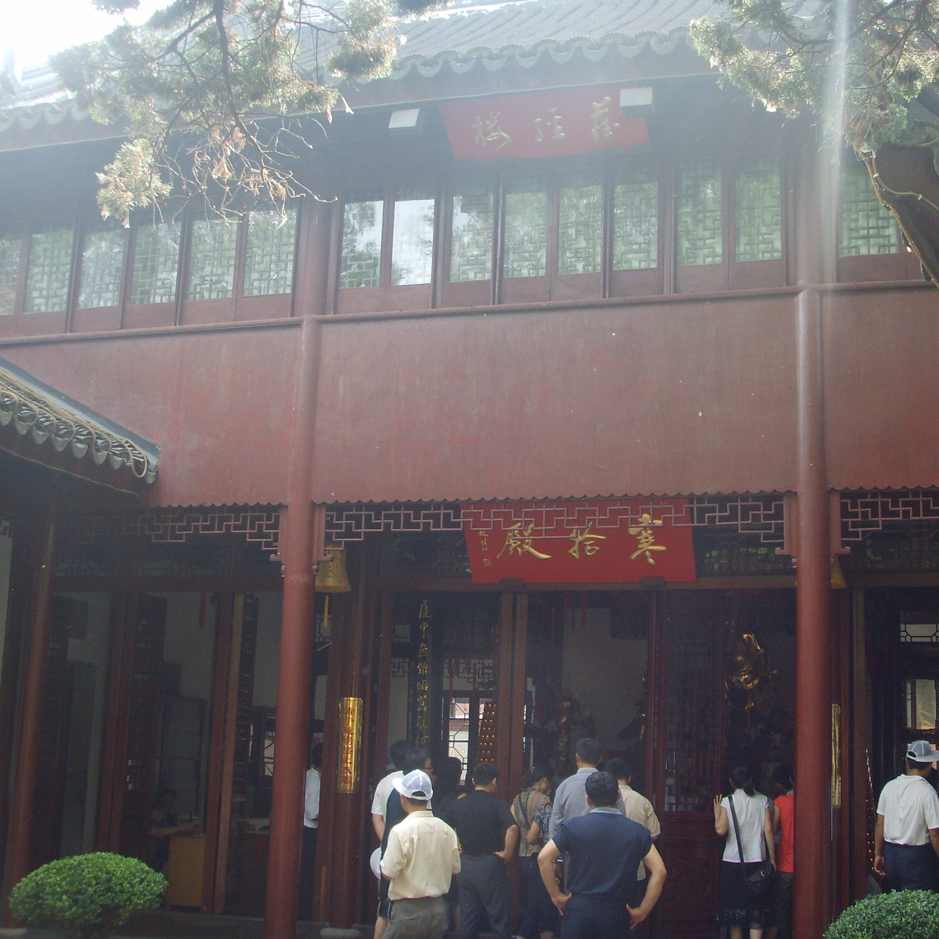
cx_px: 533
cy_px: 463
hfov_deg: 36.0
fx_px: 1442
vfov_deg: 36.1
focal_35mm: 47
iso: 100
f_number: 3.5
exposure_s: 1/90
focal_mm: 6.6
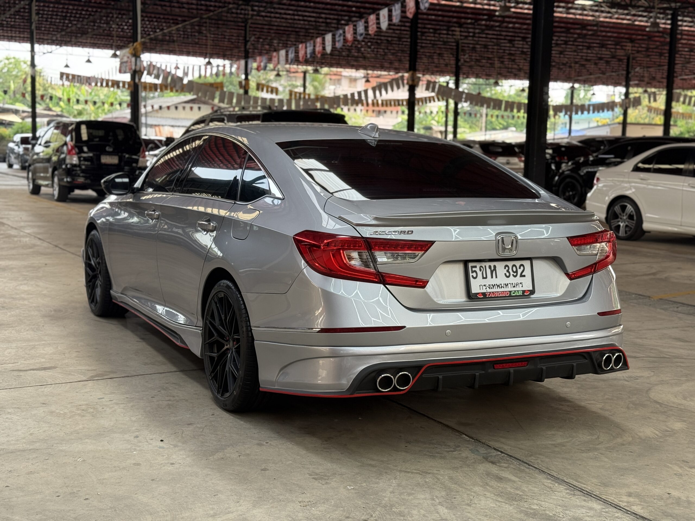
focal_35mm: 48
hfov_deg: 39.7
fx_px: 964
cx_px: 348
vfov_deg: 30.3
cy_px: 260
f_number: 1.78
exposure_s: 1/163
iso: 64
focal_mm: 6.76
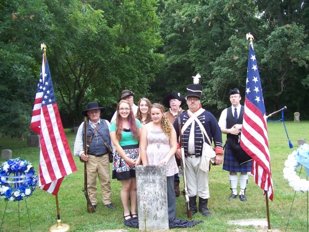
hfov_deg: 54.0
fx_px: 304
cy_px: 116
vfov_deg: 41.8
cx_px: 154
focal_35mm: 34
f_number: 2.7
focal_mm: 5.6
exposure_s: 1/125
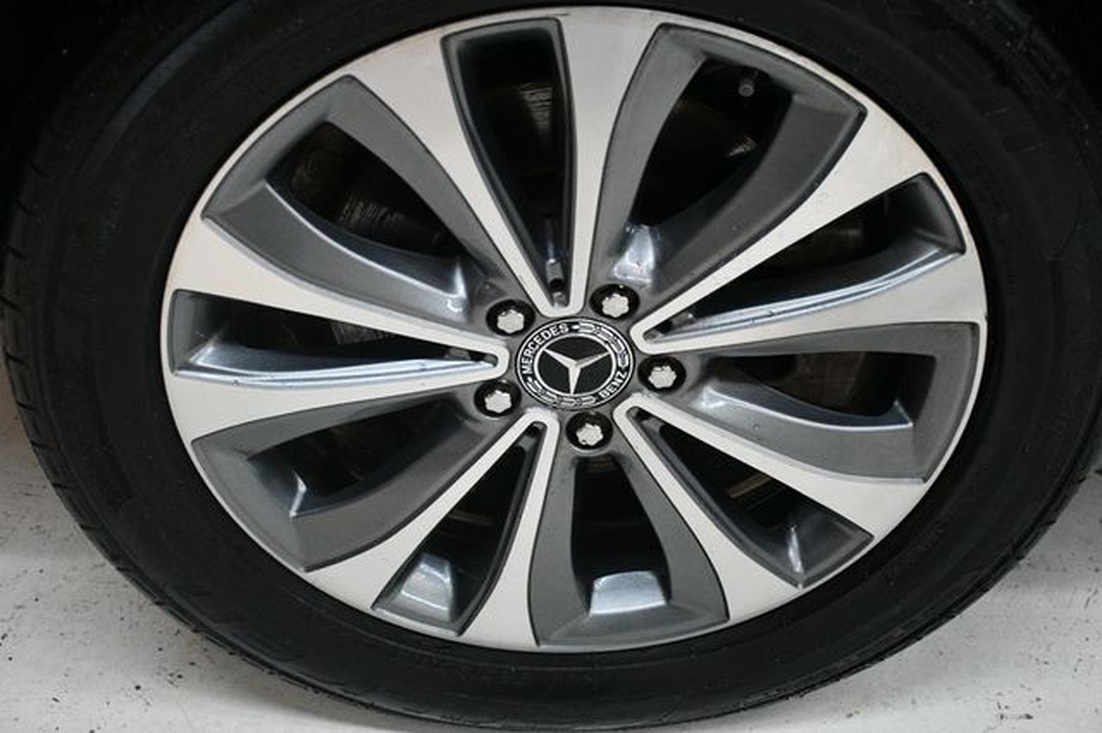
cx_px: 551
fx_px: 2050
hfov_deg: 30.1
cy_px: 366
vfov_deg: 20.3
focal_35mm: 67
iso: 2500
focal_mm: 45
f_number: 4.5
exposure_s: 1/125
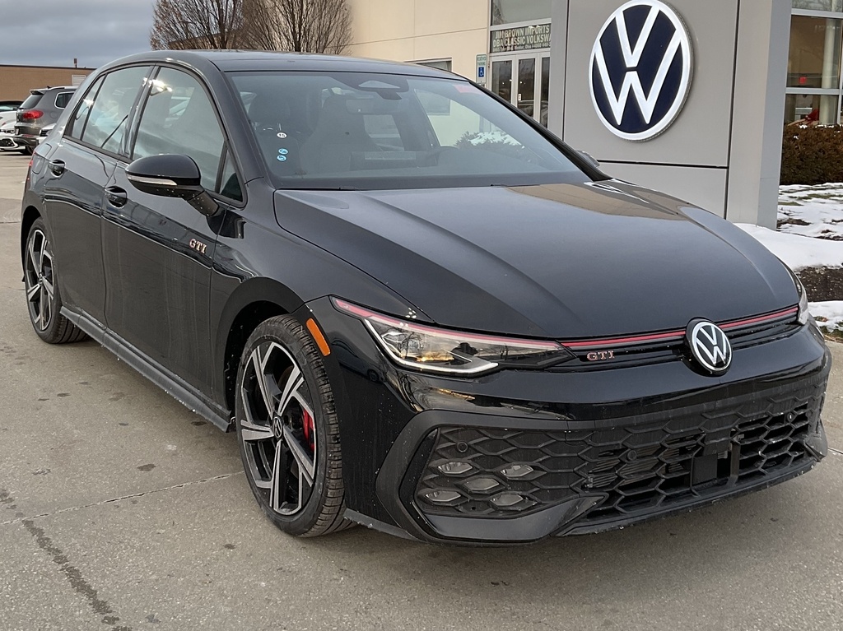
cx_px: 422
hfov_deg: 61.7
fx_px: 706
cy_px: 316
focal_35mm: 29
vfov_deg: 48.2
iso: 25
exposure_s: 1/122
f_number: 1.8
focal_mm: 3
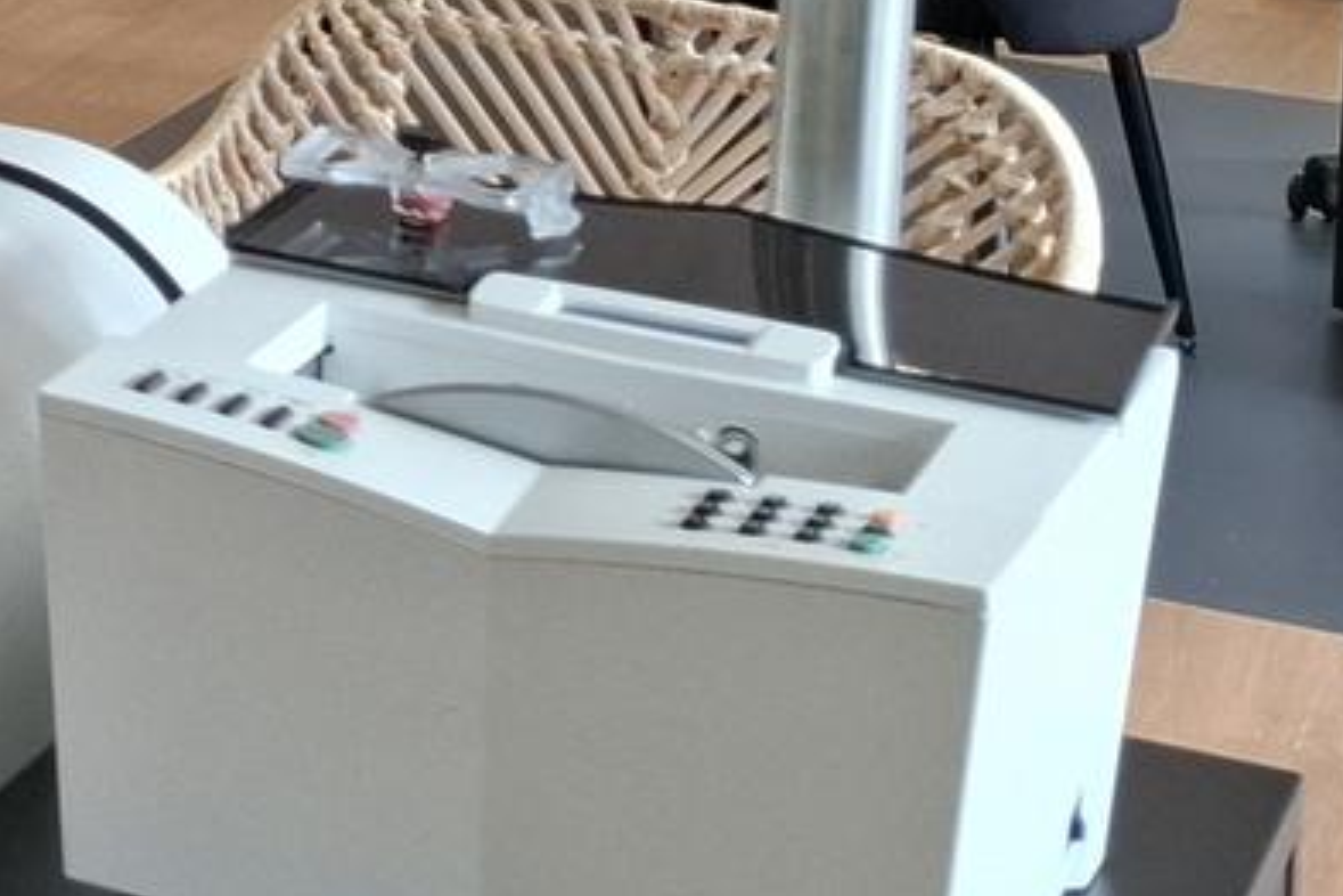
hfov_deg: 14.3
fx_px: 4364
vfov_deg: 11.0
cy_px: -681
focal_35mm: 117
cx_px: -1428
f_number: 1.8
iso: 50
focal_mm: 5.54
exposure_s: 1/154
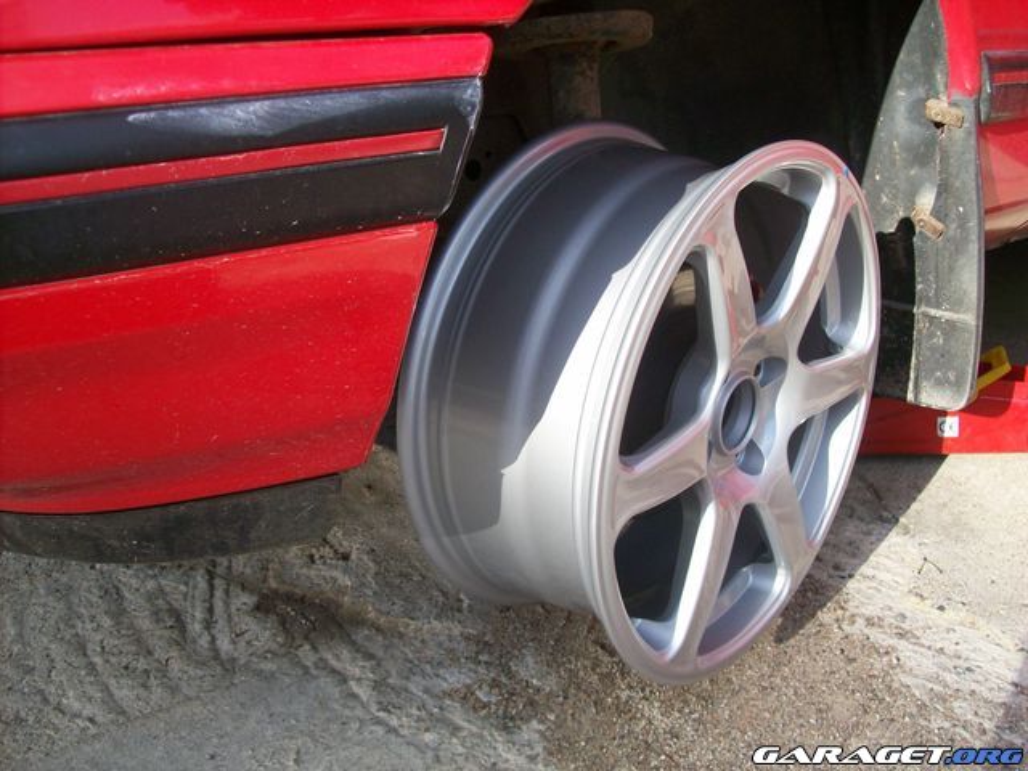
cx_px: 514
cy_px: 386
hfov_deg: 51.4
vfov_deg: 39.7
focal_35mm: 36
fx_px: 1069
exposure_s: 1/397
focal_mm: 6
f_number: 2.7
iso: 80
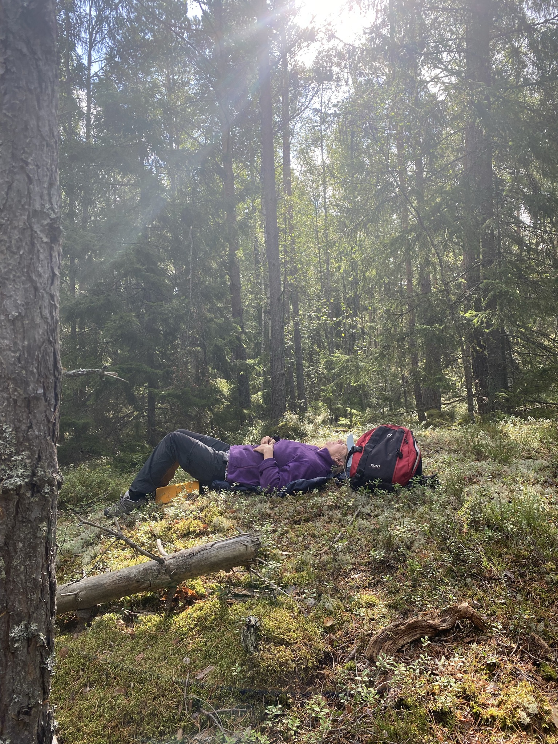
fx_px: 559
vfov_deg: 67.3
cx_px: 279
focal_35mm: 26
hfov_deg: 53.1
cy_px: 372
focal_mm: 4.25
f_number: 1.8
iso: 32
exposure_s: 1/379
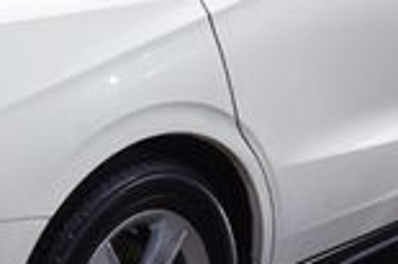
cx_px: 28
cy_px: 87
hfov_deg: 16.3
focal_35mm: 124
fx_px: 1369
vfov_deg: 11.0
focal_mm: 20
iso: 100
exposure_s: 1/100
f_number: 14
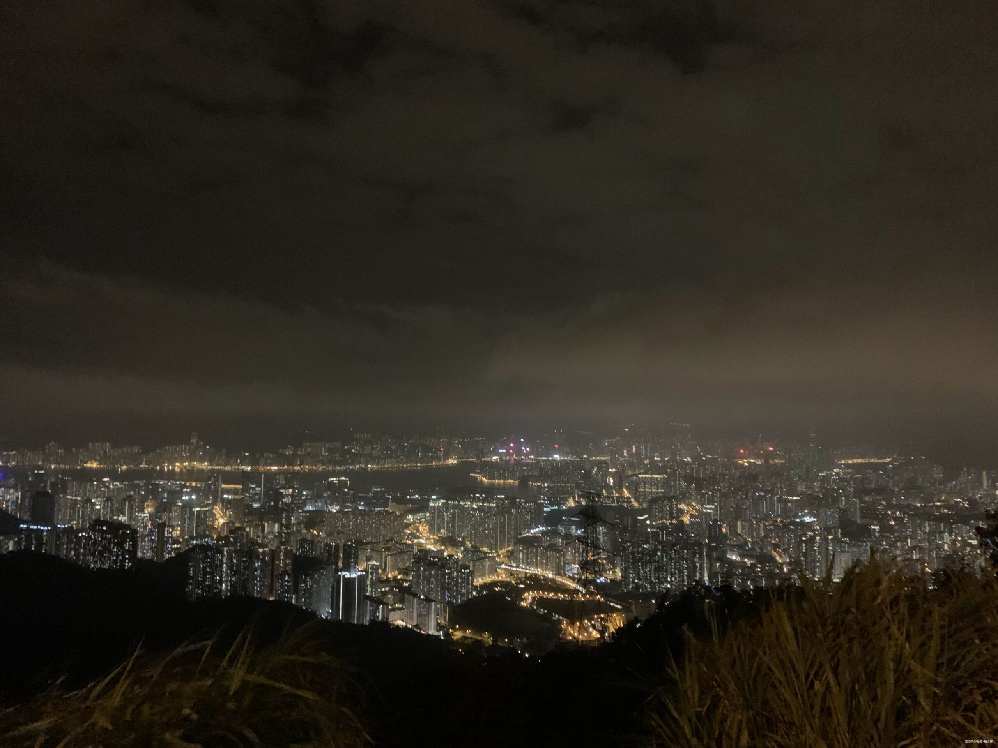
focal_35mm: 26
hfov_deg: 67.3
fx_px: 750
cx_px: 499
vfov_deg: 53.1
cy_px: 374
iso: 1600
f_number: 1.8
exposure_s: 1/18
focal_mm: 4.25
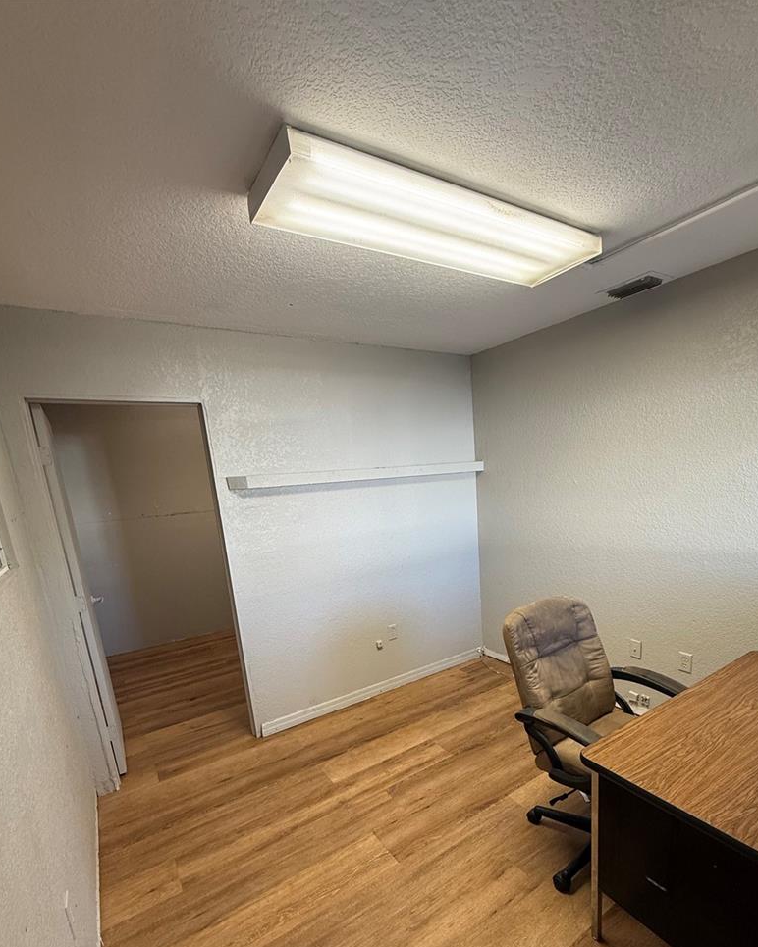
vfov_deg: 88.1
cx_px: 428
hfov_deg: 76.6
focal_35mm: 17
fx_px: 477
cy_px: 585
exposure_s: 1/120
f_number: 2.2
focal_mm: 2.22
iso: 160
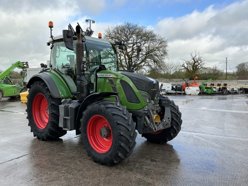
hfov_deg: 63.4
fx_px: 201
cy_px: 93
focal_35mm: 28
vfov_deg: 49.7
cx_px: 124
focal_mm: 3
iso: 25
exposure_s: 1/719
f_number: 1.8
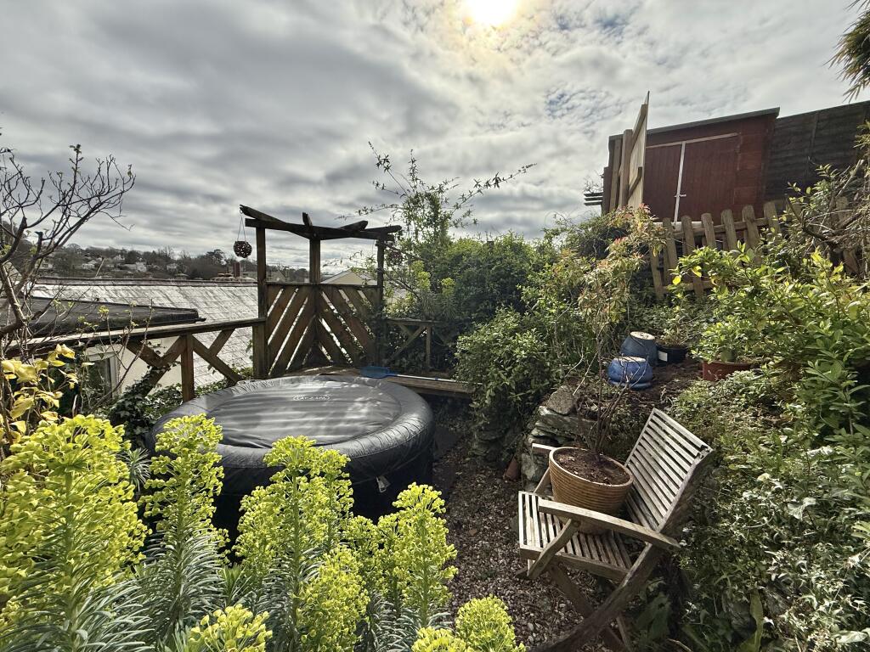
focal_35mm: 14
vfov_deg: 85.7
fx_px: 352
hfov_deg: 102.1
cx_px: 435
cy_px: 326
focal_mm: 2.22
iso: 50
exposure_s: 1/6173
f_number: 2.2
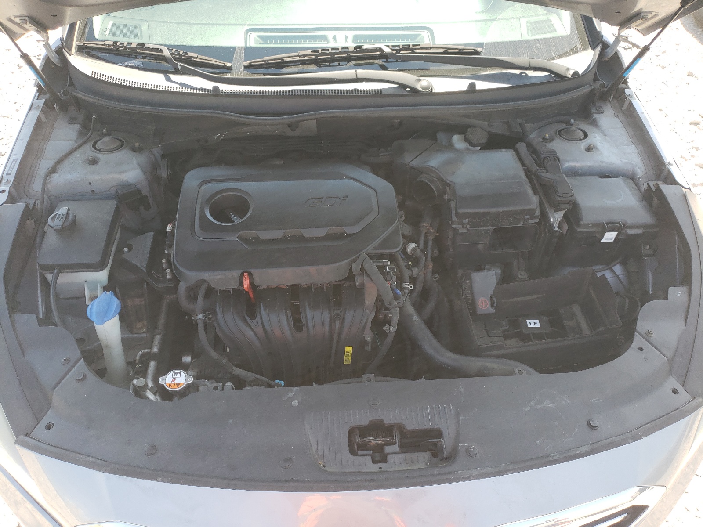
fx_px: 528
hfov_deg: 67.3
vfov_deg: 53.1
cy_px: 264
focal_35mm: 26
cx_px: 352
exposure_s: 1/323
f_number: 1.5
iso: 50
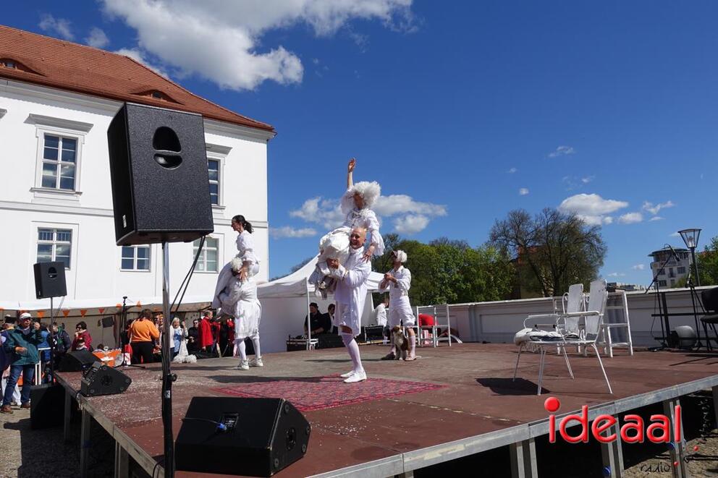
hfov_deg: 73.8
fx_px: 479
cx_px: 359
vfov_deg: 53.1
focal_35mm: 24
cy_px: 239
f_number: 5.6
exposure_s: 1/125
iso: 125
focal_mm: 8.8
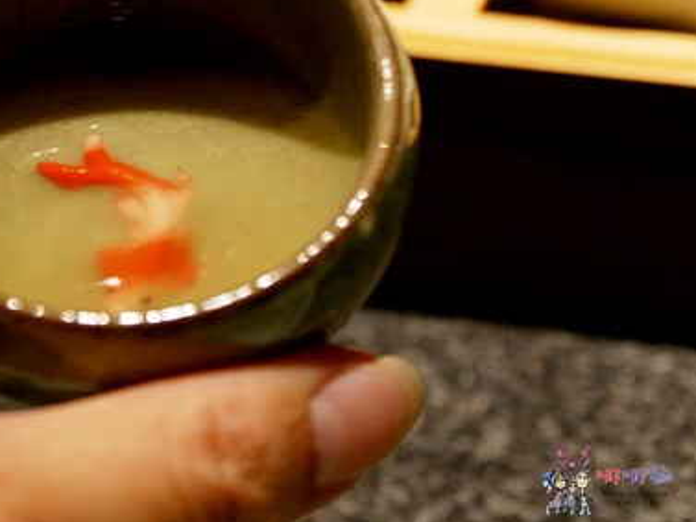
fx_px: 3902
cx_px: 170
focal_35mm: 194
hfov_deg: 10.2
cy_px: 135
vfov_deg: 7.7
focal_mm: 61
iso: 500
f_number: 5.2
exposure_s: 1/30
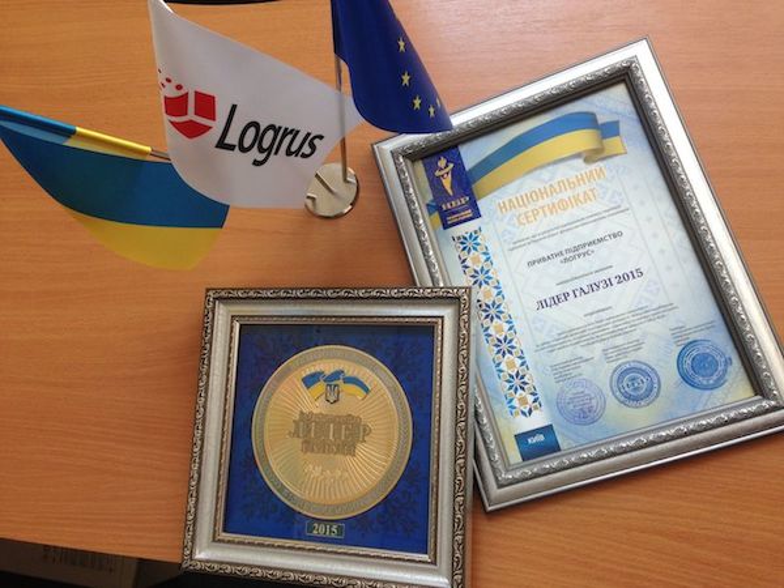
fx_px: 747
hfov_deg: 55.4
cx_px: 392
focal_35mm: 33
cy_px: 294
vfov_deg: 42.9
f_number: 2.4
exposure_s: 1/148
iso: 50
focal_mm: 4.12
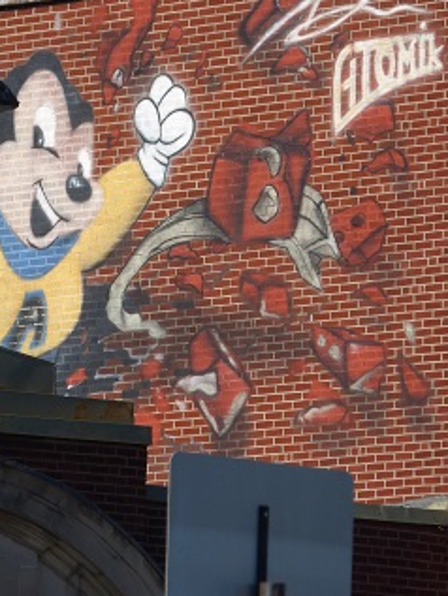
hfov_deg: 2.7
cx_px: 55
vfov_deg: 3.6
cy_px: 251
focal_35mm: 545
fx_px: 9398
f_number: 4.1
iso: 100
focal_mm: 62.3
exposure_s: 1/1300
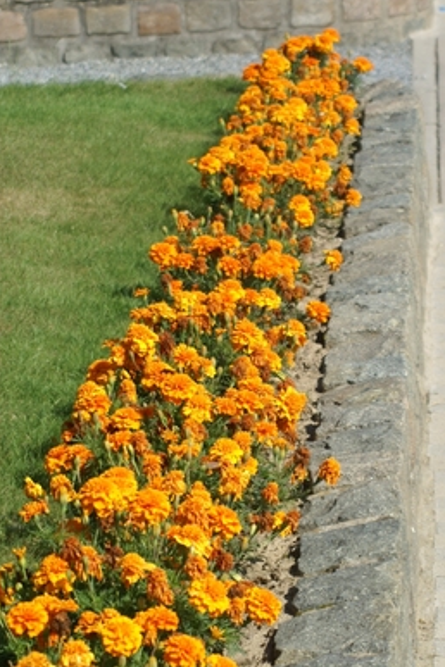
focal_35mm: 186
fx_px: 3448
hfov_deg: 7.4
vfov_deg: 11.0
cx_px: 216
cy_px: 439
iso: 100
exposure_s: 1/320
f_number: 7.1
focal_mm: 80
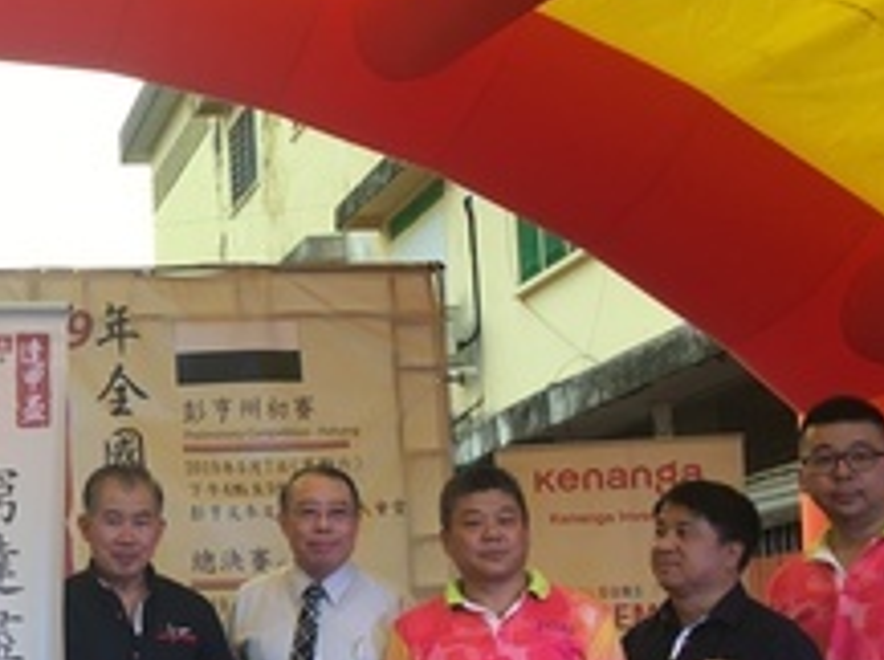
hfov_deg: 21.8
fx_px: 2116
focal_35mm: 83
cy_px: 434
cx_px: -179
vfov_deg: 17.7
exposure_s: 1/100
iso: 32
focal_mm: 4.15
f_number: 2.2
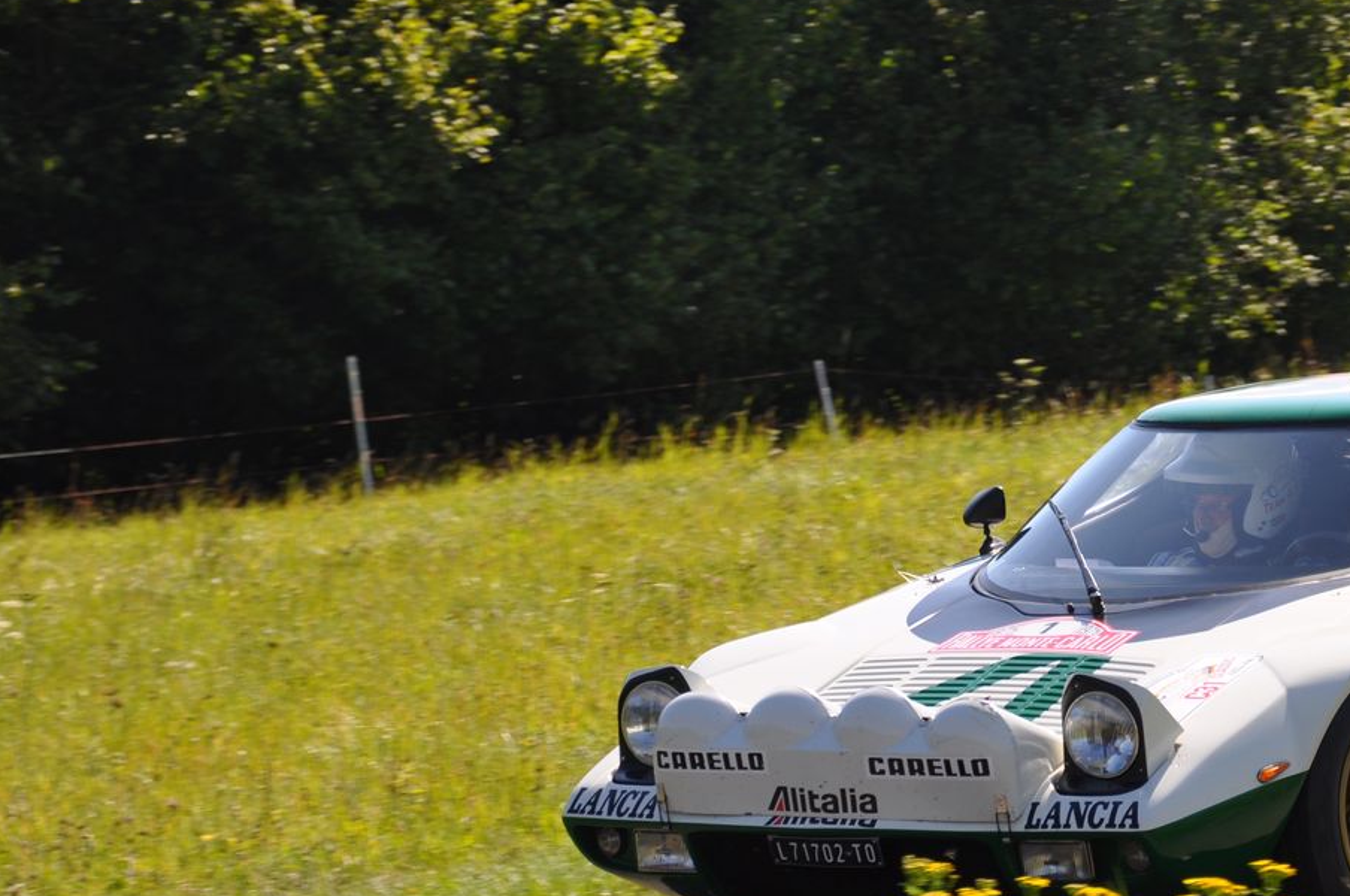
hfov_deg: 7.4
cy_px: 391
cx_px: 1024
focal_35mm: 279
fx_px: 10443
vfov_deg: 4.9
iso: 200
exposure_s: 1/640
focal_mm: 105
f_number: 6.3
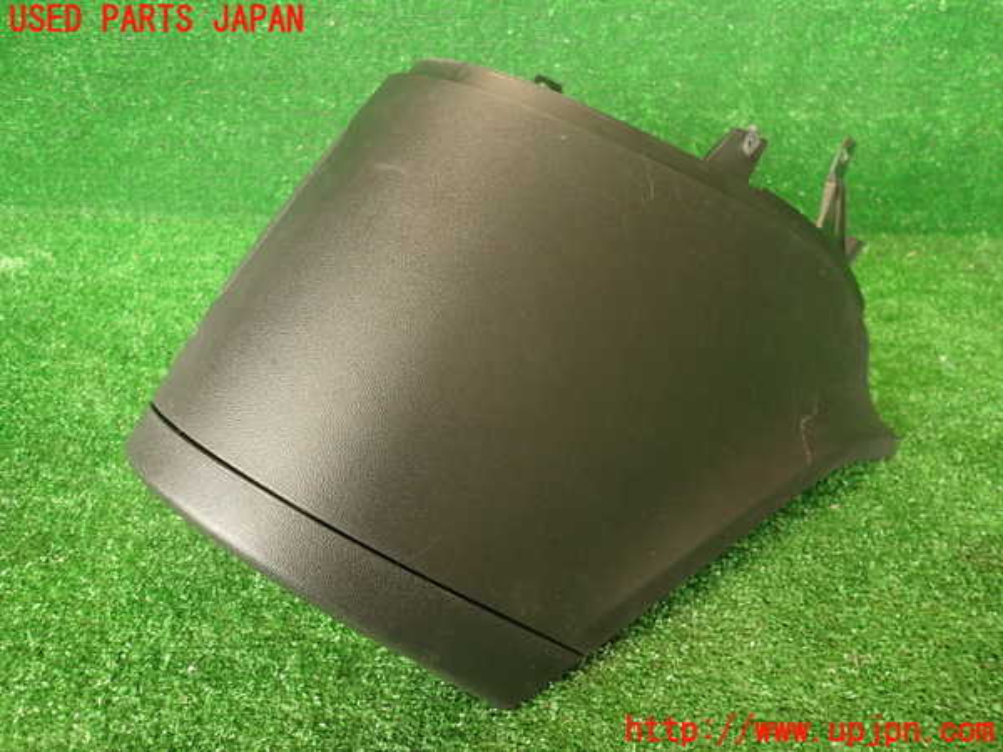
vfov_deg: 54.9
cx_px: 502
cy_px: 376
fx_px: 724
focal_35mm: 25
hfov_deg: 69.4
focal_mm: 4.5
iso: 200
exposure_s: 1/30
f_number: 2
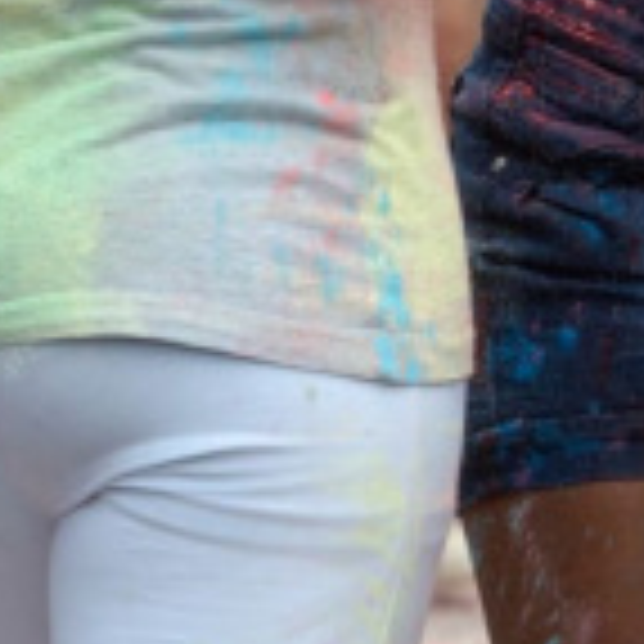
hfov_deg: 2.1
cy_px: -581
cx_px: 826
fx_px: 17465
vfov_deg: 2.1
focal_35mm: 830
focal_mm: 155
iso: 200
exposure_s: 1/500
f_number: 8
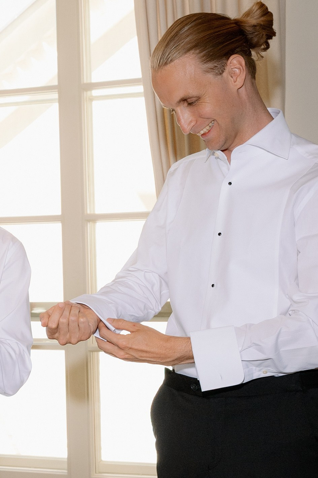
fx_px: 1087
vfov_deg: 24.7
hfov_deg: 15.9
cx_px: -79
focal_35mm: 82
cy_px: 284
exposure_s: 1/160
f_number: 7.1
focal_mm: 29
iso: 640
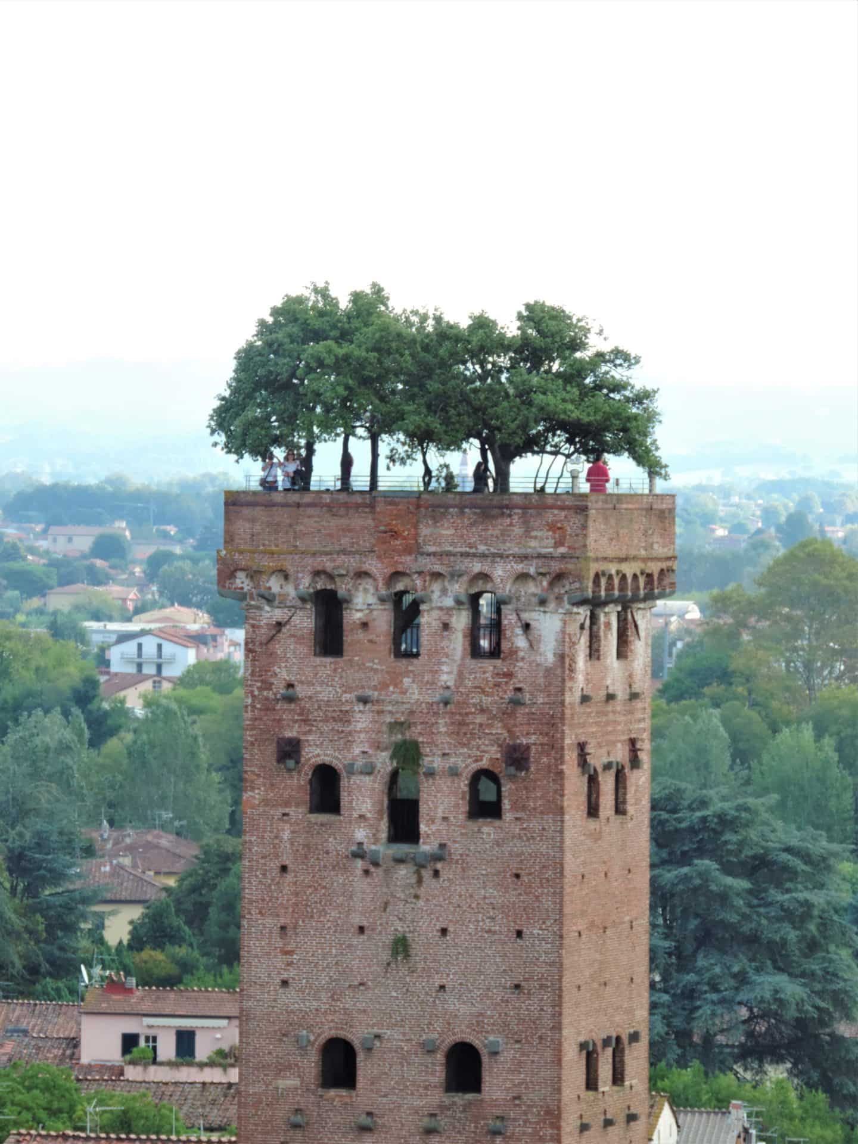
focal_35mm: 275
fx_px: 9088
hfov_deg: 5.4
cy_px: 572
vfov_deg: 7.2
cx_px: 429
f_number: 4.7
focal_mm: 49
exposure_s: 1/200
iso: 125
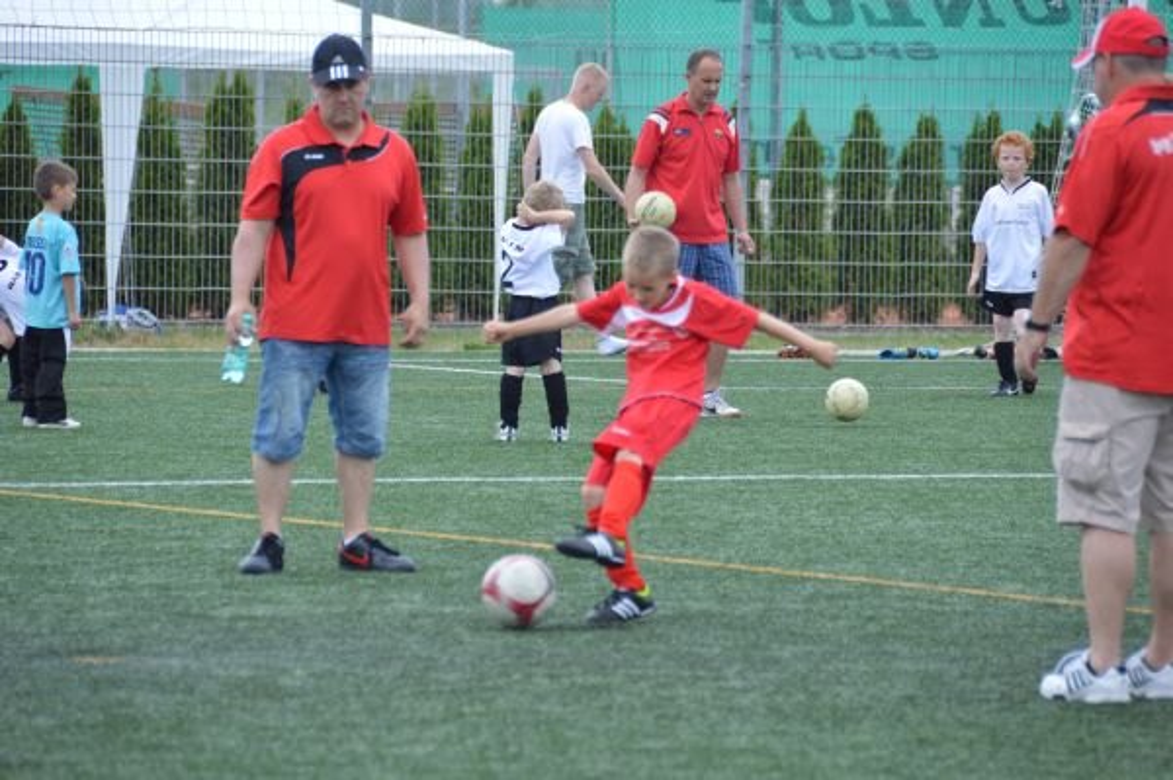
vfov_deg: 4.6
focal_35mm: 300
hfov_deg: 6.9
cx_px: 586
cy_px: 390
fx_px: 9767
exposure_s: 1/800
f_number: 5.6
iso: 400
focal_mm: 200
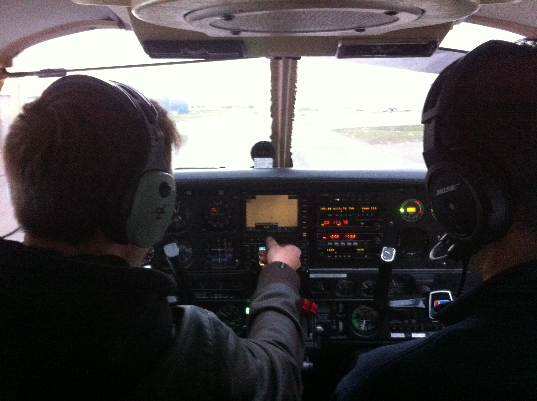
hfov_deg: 52.7
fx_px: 542
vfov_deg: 40.6
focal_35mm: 35
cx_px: 268
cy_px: 200
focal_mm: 3.85
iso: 1000
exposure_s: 1/15
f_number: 2.8
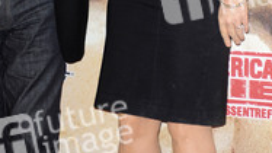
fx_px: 2898
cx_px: 100
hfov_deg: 5.4
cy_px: -83
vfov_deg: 3.0
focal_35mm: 402
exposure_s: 1/250
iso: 1250
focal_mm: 180
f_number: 5.6
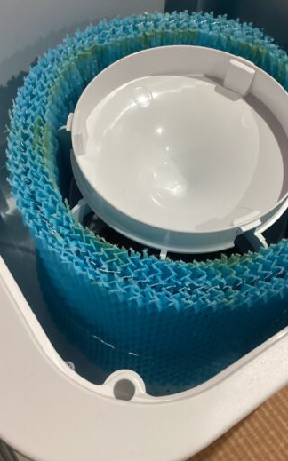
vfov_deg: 51.6
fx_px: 478
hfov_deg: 33.5
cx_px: 160
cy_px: 225
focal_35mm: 38
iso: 320
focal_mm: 3.3
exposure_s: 1/40
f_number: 2.4
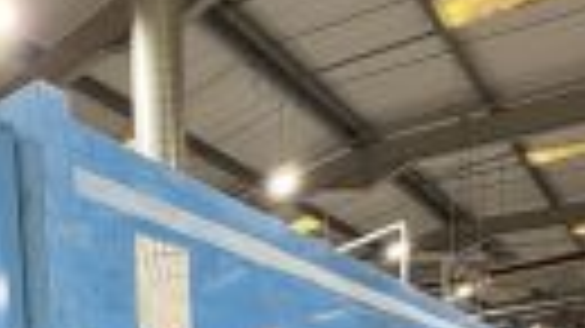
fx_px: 698
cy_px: 539
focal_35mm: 45
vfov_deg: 20.9
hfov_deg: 39.7
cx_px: -9
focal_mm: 2.22
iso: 320
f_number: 2.2
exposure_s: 1/50
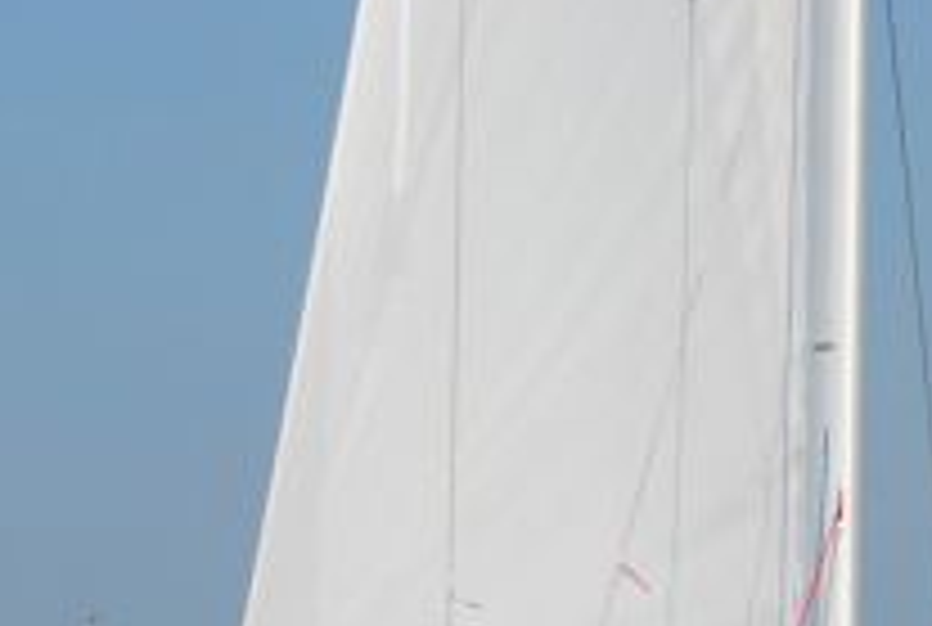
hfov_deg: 5.1
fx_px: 10508
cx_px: 995
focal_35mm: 405
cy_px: 1160
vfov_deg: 3.4
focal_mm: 70
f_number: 6.3
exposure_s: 1/640
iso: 100
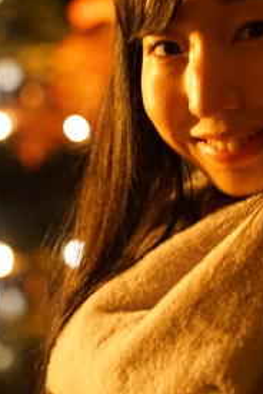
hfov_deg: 12.0
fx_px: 1246
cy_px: 212
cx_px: 185
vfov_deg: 17.9
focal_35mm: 114
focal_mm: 49
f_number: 2.8
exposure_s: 1/20
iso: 6400
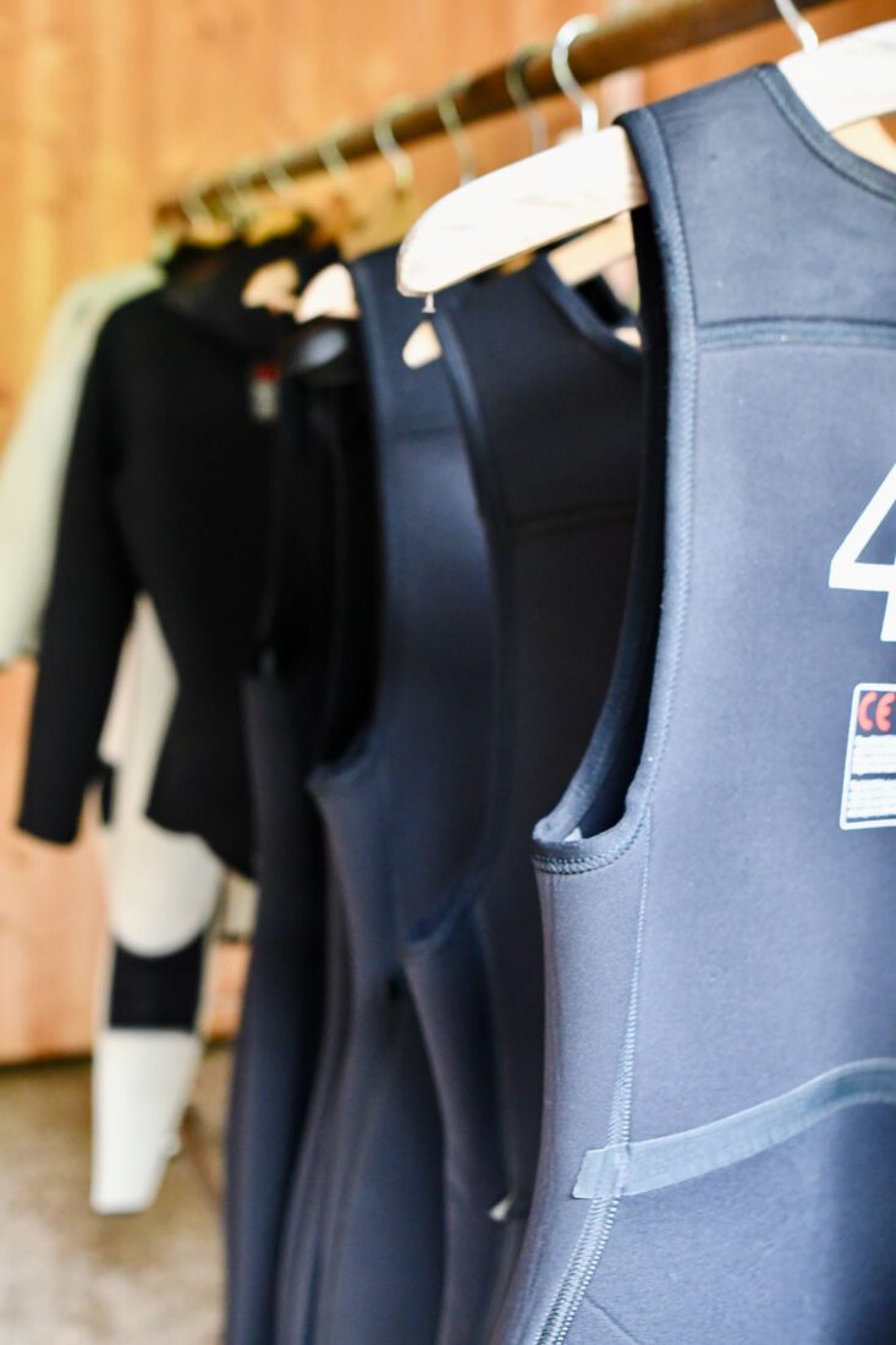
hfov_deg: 36.9
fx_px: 1344
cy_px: 672
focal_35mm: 36
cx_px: 448
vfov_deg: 53.1
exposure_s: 1/100
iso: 3200
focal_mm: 24
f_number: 2.8
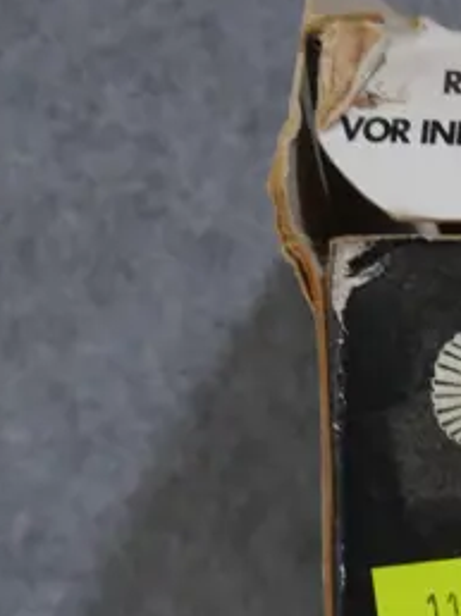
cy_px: 1008
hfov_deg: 8.5
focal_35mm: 167
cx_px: 847
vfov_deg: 11.2
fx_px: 2970
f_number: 4.6
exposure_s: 1/60
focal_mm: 21
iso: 1000
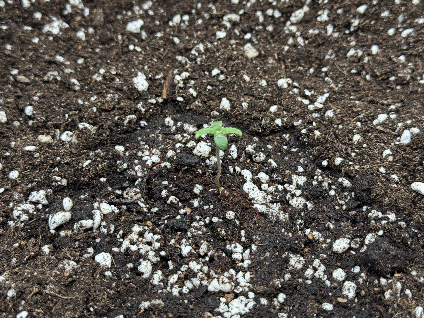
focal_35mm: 48
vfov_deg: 30.3
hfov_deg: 39.7
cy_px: 159
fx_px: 588
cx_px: 212
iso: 64
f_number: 1.78
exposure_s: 1/461
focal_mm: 6.76
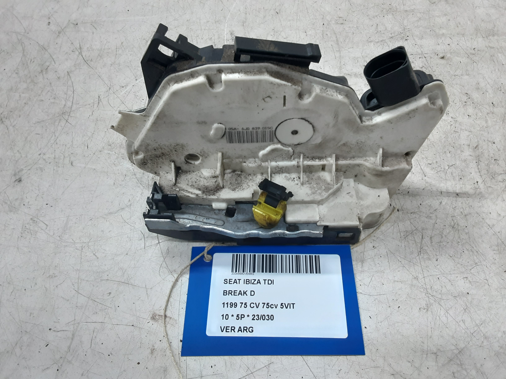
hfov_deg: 65.3
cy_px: 190
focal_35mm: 27
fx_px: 395
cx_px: 253
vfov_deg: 51.4
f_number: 1.9
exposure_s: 1/50
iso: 100
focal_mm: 2.91
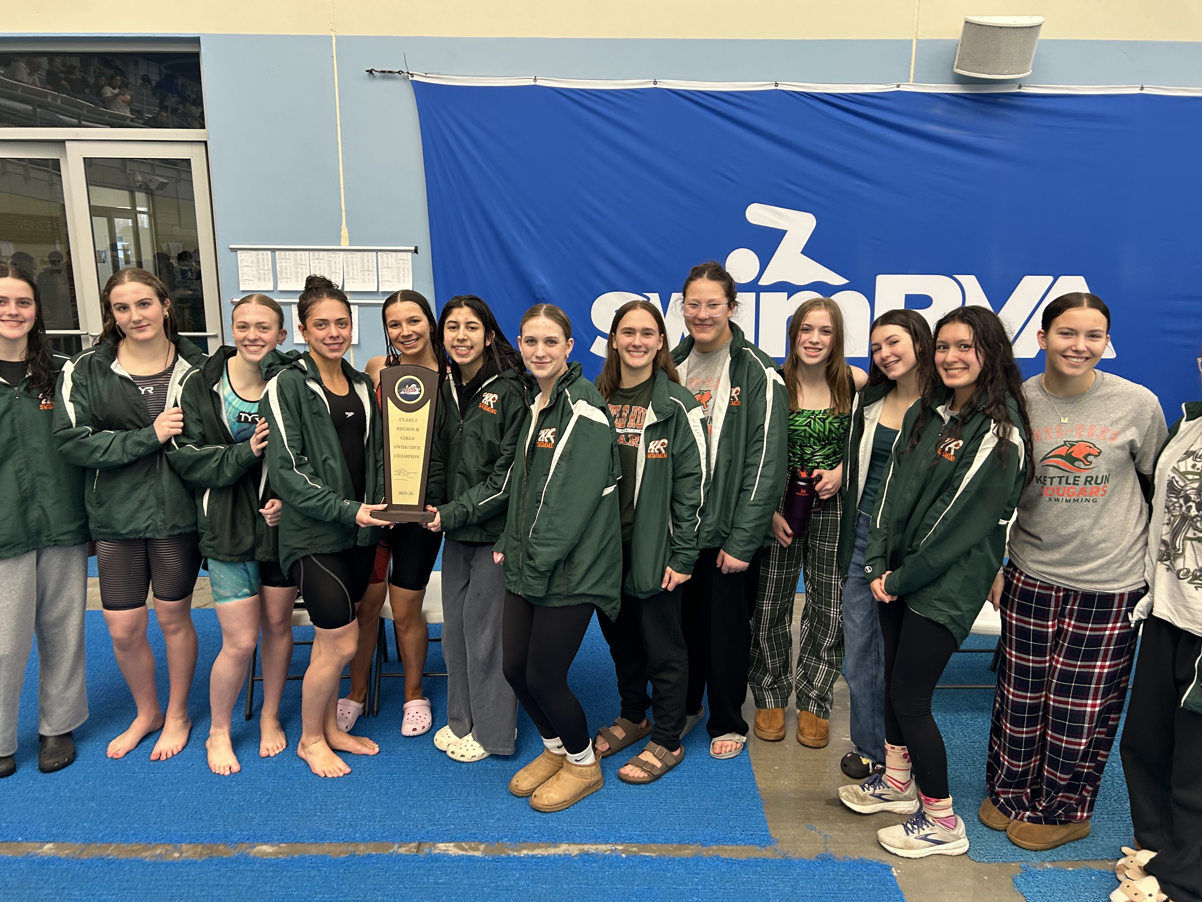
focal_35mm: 26
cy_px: 451
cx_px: 601
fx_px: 903
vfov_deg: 53.1
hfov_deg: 67.3
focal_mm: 5.7
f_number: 1.5
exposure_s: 1/96
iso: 125
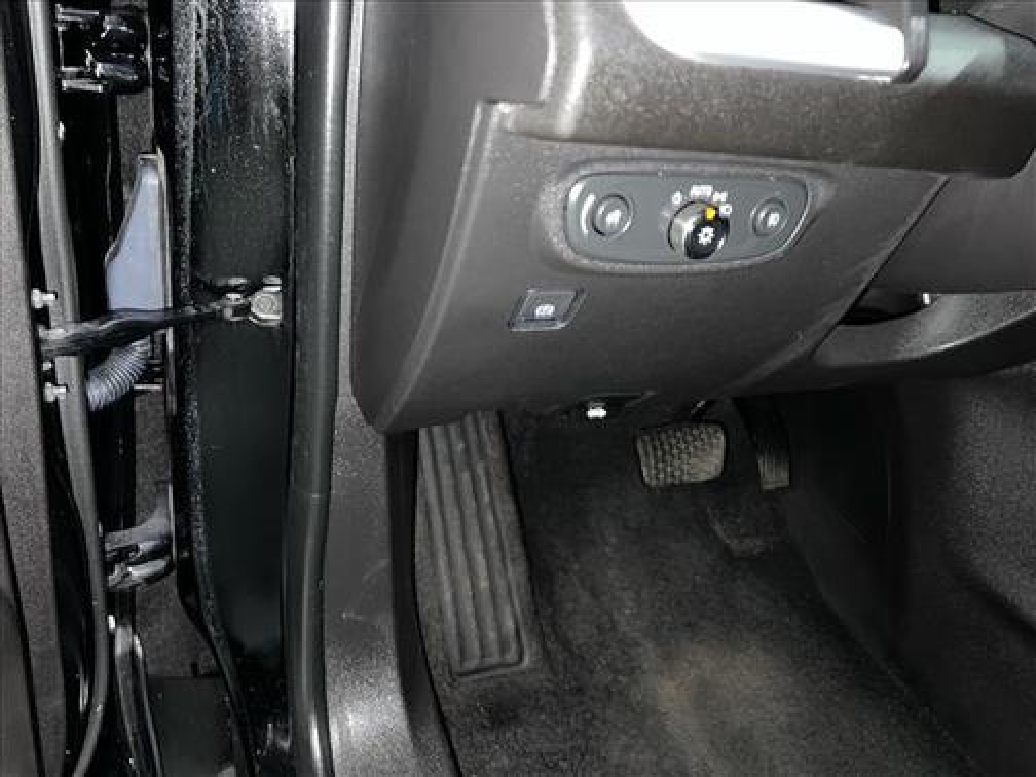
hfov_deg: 67.3
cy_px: 388
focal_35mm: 26
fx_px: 778
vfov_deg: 53.1
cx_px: 518
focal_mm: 5.7
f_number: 1.5
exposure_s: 1/4
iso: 80
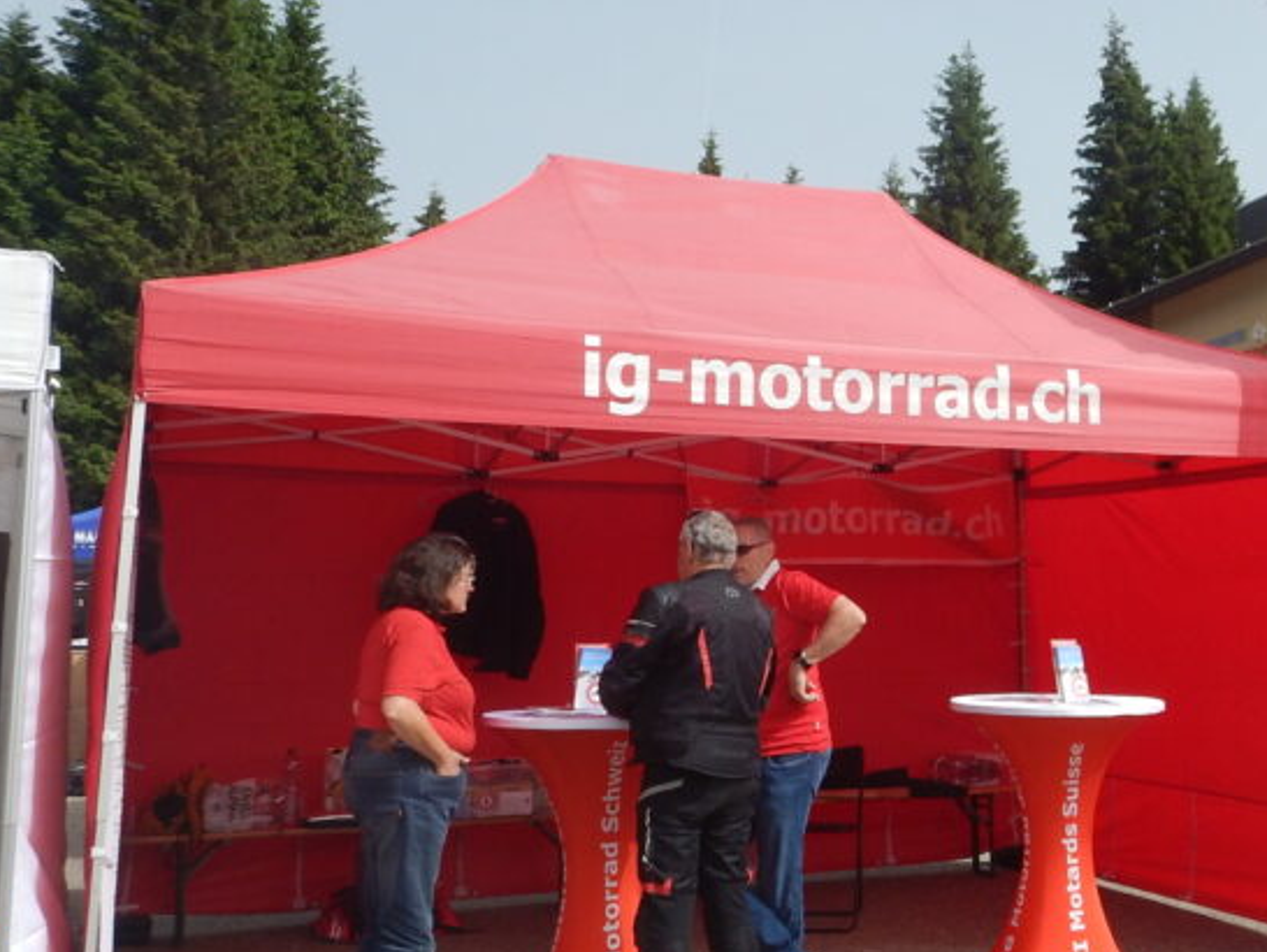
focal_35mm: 45
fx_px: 1648
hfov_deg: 40.7
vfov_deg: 32.2
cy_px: 406
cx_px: 975
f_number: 4.1
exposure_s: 1/800
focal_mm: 4.3
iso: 125
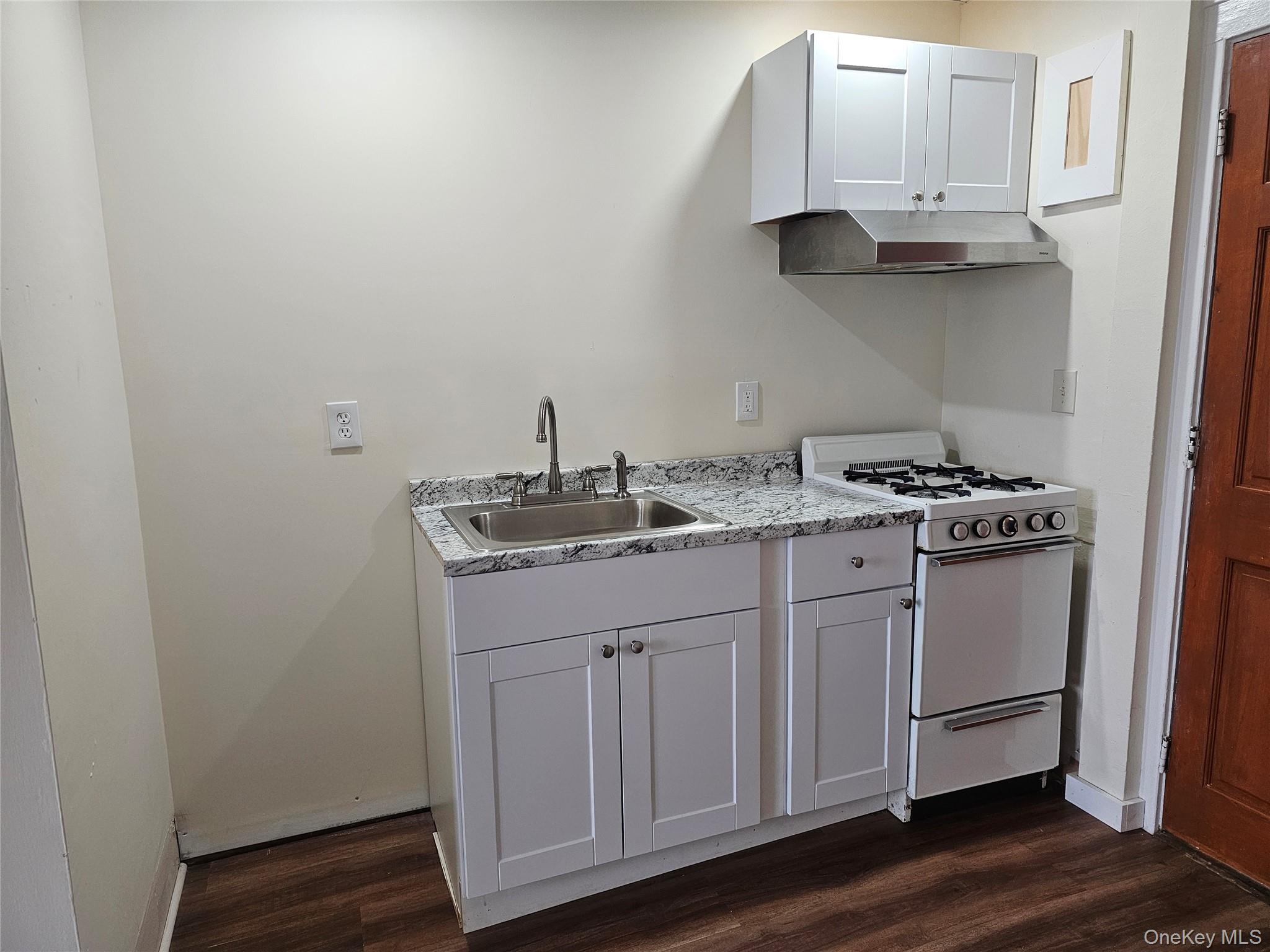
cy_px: 476
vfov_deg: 58.9
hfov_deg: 73.9
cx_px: 635
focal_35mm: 23
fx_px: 844
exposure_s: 1/170
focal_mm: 6.3
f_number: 1.7
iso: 320
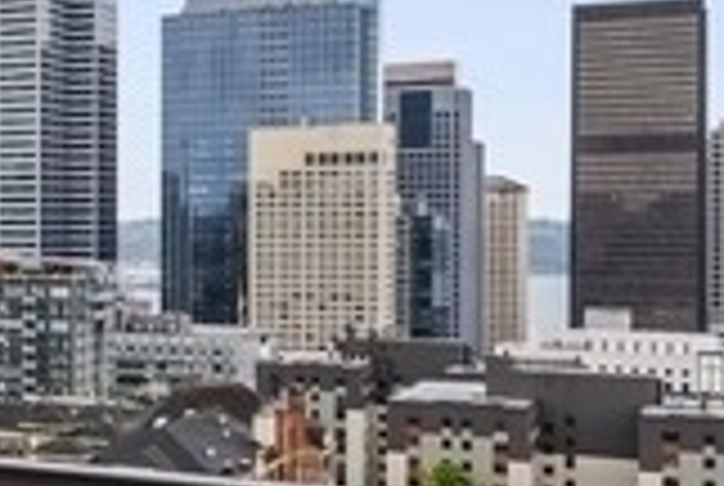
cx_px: -463
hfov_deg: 20.6
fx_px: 1572
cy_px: 297
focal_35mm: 78
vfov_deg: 17.5
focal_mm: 14
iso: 200
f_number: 8
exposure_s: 1/40
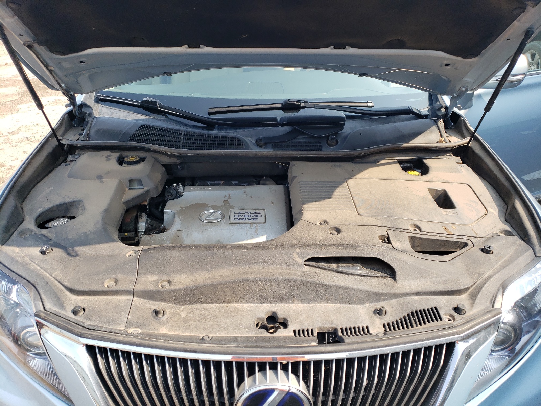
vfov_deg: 53.1
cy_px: 203
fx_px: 406
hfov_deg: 67.3
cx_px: 270
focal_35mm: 26
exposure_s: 1/833
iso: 50
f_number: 1.5
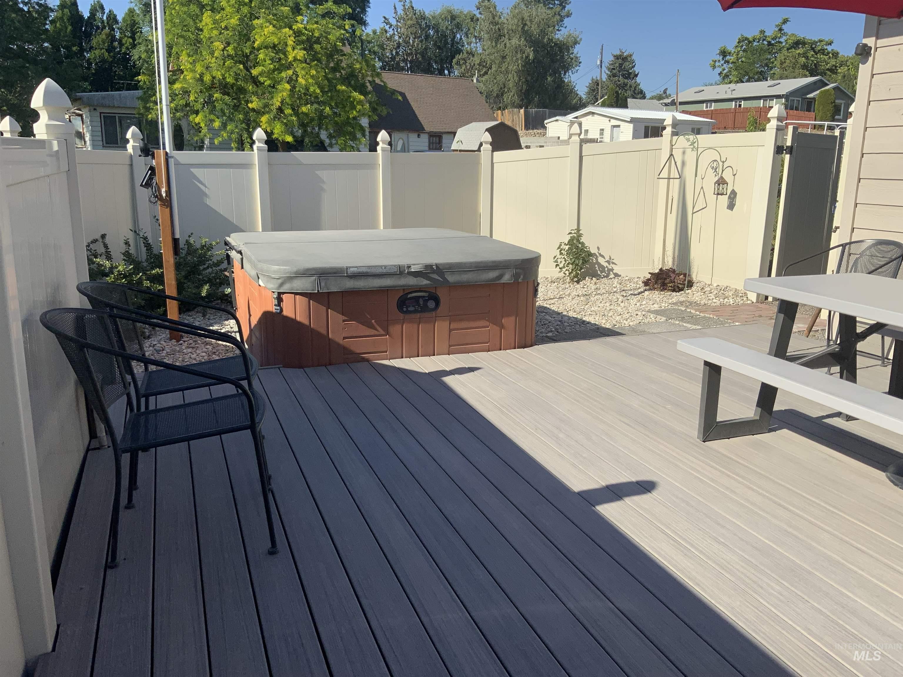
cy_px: 338
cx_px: 452
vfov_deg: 48.2
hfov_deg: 61.7
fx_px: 756
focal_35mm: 29
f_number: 1.8
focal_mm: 3
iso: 16
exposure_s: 1/1912
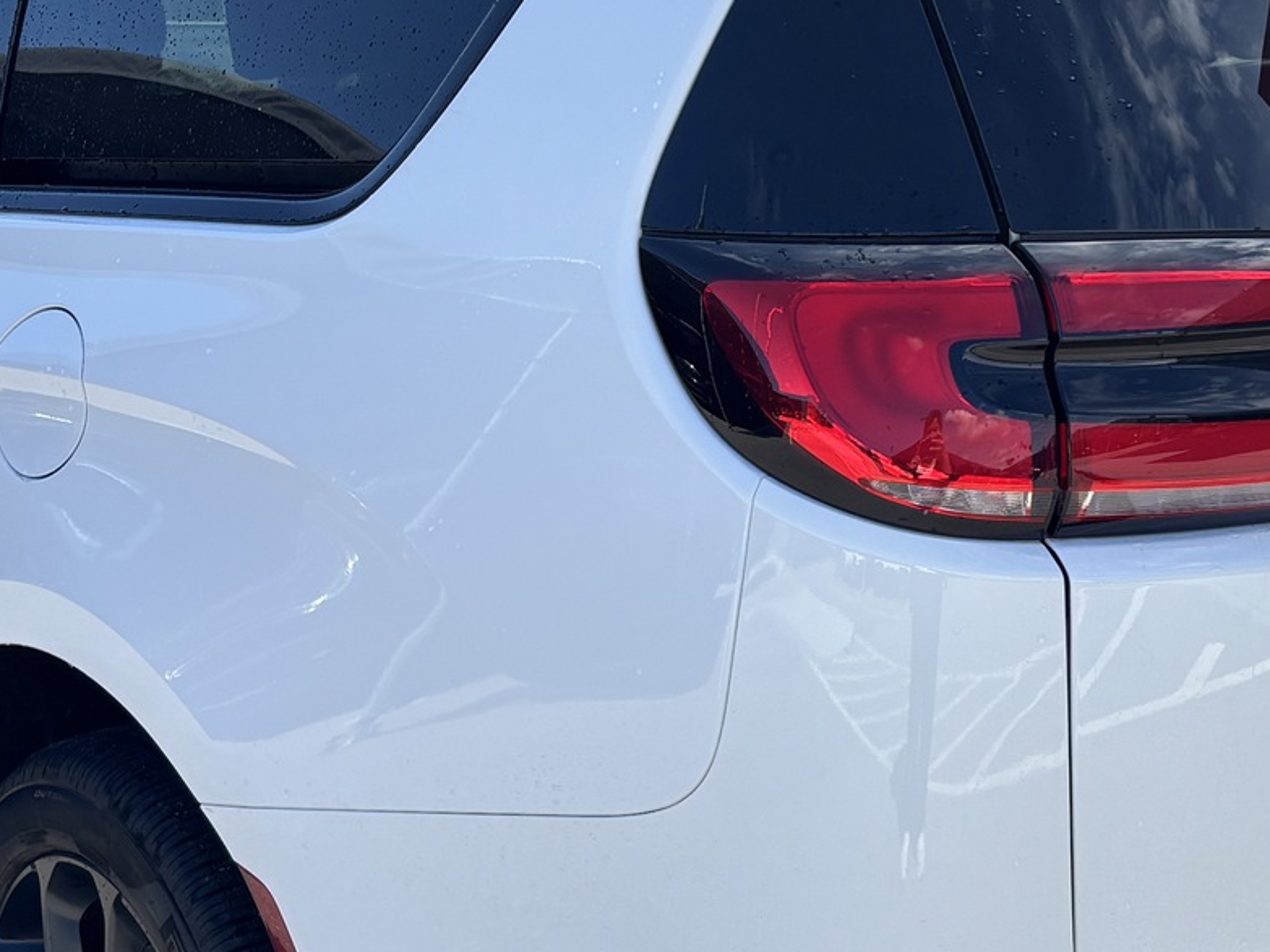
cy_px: 535
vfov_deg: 21.6
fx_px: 2494
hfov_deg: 28.5
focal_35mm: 68
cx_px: 769
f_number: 1.6
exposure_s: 1/1812
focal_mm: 5.96
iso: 50
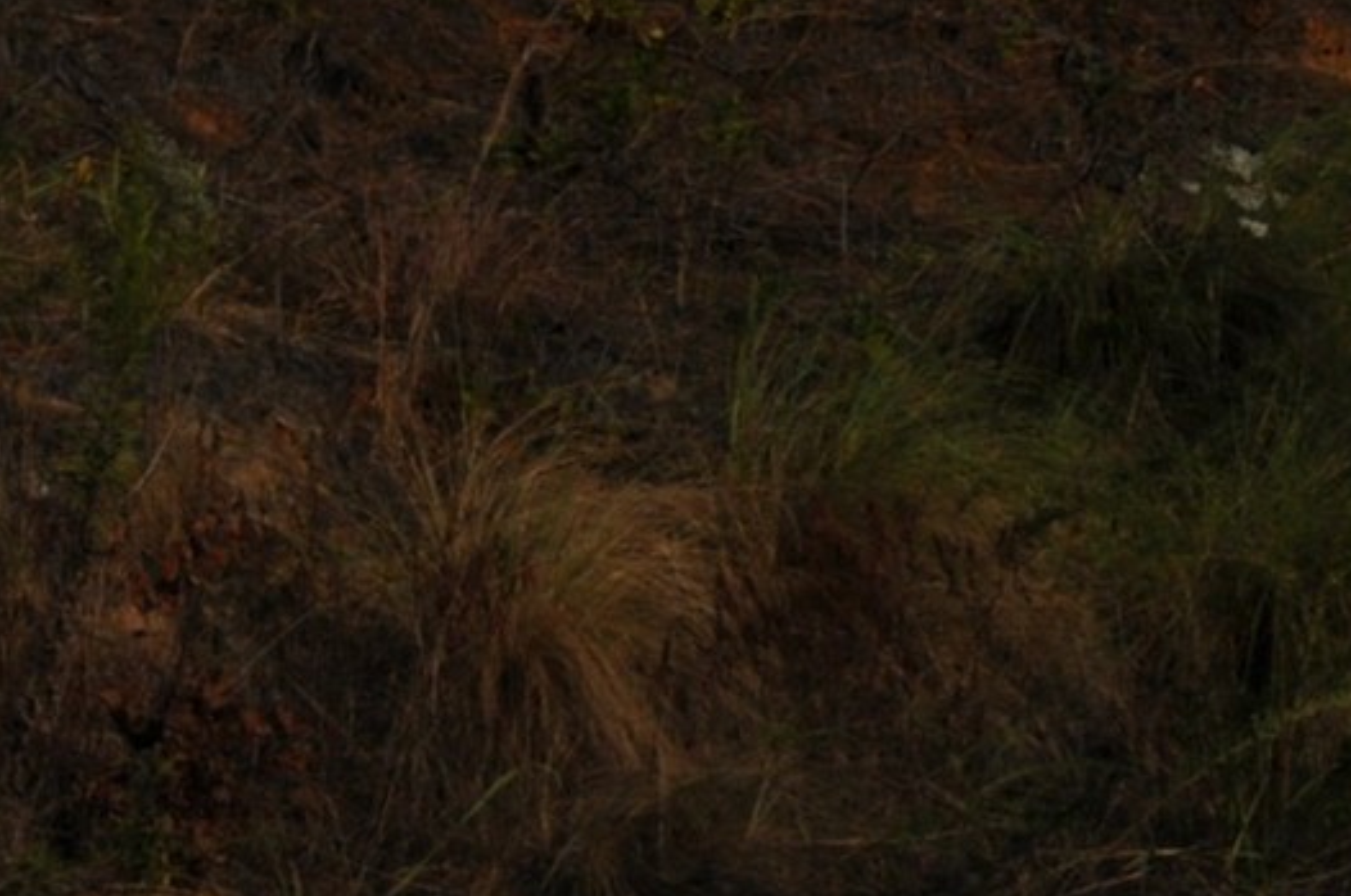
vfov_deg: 6.3
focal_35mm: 214
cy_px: 1657
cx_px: -1415
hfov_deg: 9.0
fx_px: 8019
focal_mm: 30
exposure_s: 1/640
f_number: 13
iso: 200
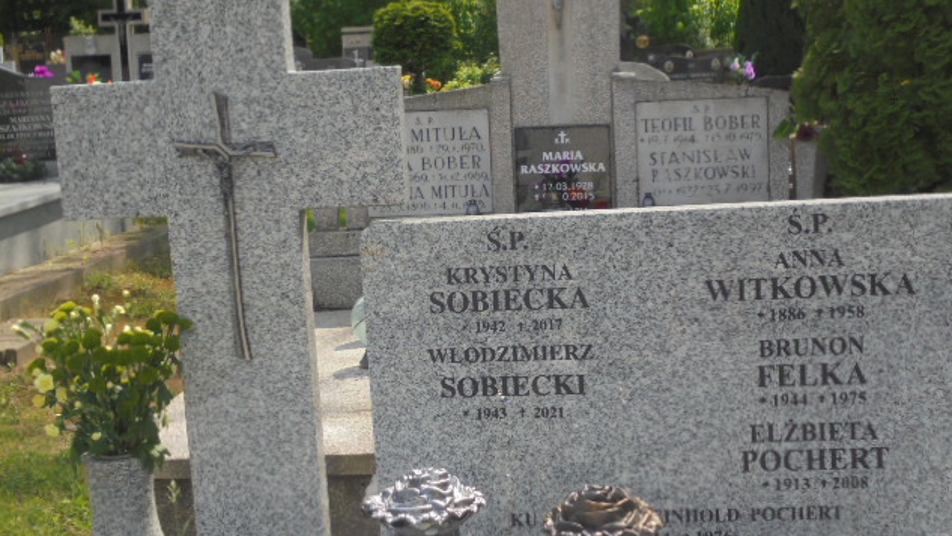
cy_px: 265
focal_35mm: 54
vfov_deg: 22.2
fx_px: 1363
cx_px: 478
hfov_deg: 38.5
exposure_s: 1/400
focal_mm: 8.9
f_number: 4.8
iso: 100
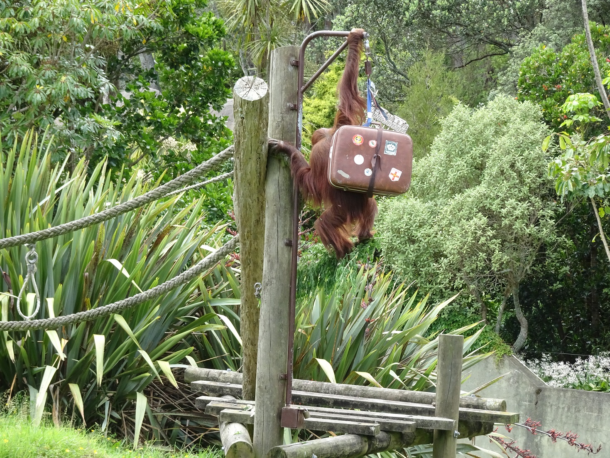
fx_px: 2714
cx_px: 305
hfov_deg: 12.8
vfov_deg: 9.6
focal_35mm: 154
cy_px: 229
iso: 200
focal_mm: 26.39
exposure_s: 1/160
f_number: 5.6
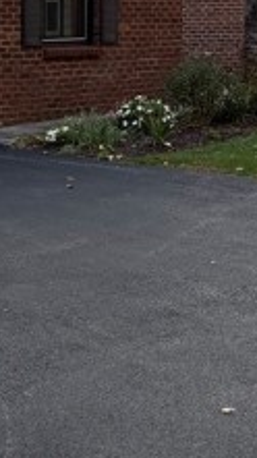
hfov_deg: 13.0
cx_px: -35
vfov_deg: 23.3
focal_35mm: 91
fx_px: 1105
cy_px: 151
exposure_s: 1/358
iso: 100
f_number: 1.78
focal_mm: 6.76
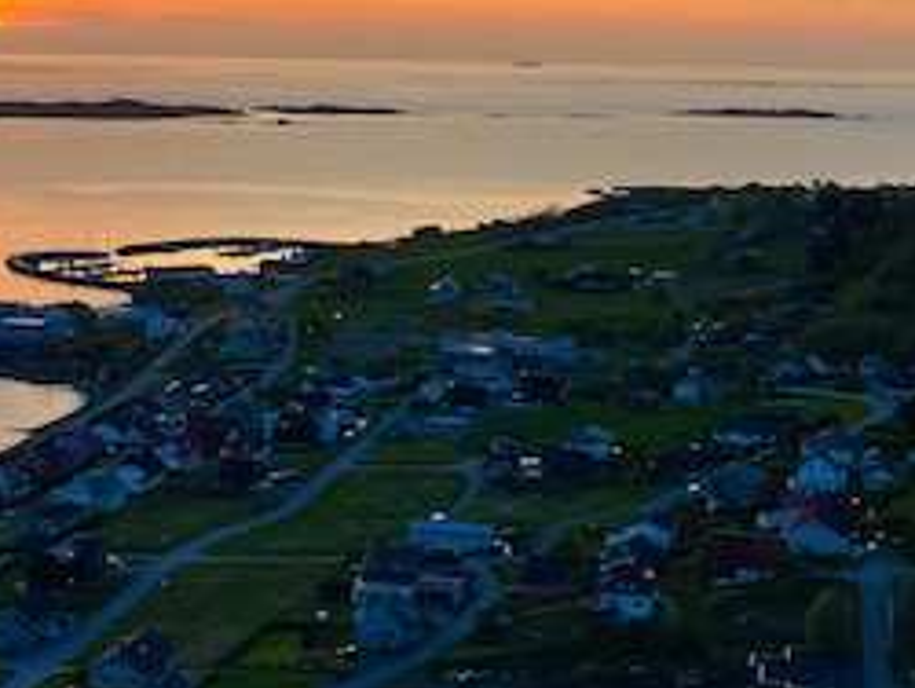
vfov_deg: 18.4
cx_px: 245
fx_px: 2064
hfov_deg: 24.8
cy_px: -27
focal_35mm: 78
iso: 32
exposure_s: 1/682
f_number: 1.6
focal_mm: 4.2
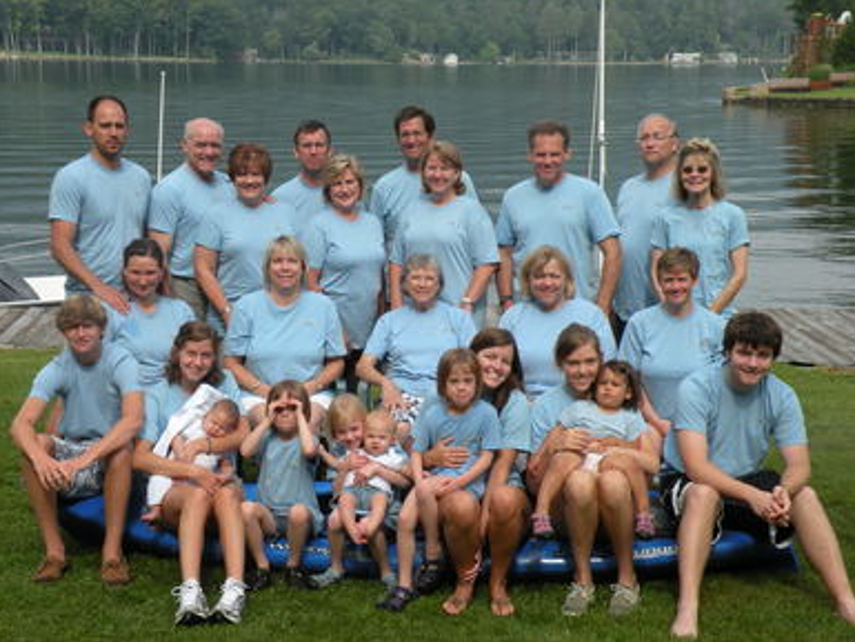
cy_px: 319
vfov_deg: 21.6
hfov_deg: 28.6
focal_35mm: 68
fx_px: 1680
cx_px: 428
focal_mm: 11.9
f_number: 6.3
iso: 64
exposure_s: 1/233
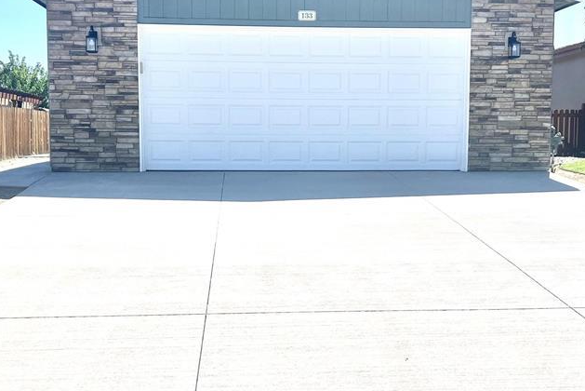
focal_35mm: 44
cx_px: 292
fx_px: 715
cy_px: 182
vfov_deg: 30.5
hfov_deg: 44.5
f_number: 1.6
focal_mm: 5.1
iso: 50
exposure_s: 1/5848
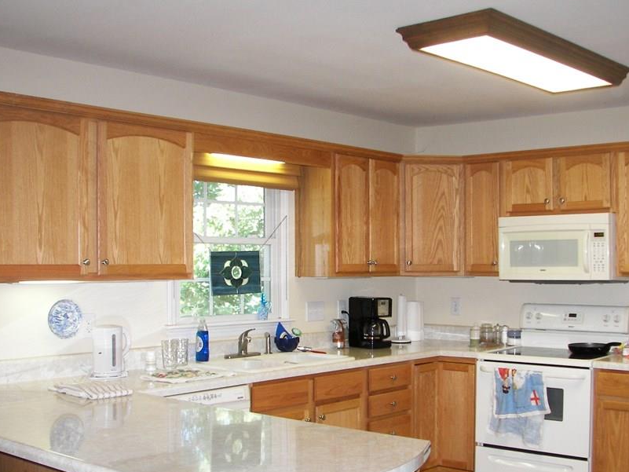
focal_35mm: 46
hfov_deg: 41.2
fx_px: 836
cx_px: 342
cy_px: 276
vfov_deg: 31.5
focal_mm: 6
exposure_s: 1/30
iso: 100
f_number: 2.8
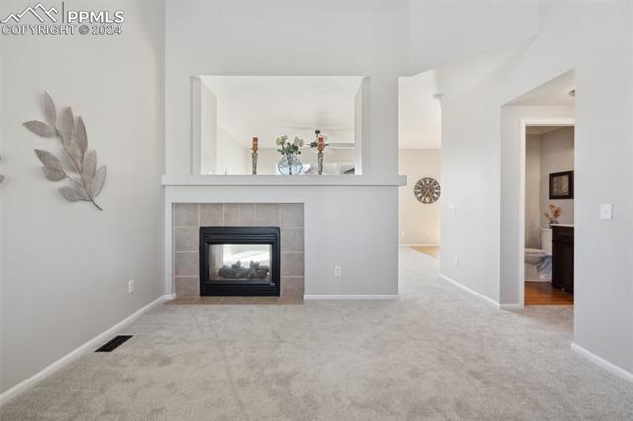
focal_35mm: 16
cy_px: 210
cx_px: 316
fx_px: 281
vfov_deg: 73.7
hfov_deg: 96.8
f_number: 6.3
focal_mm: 16
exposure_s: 1/125
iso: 800
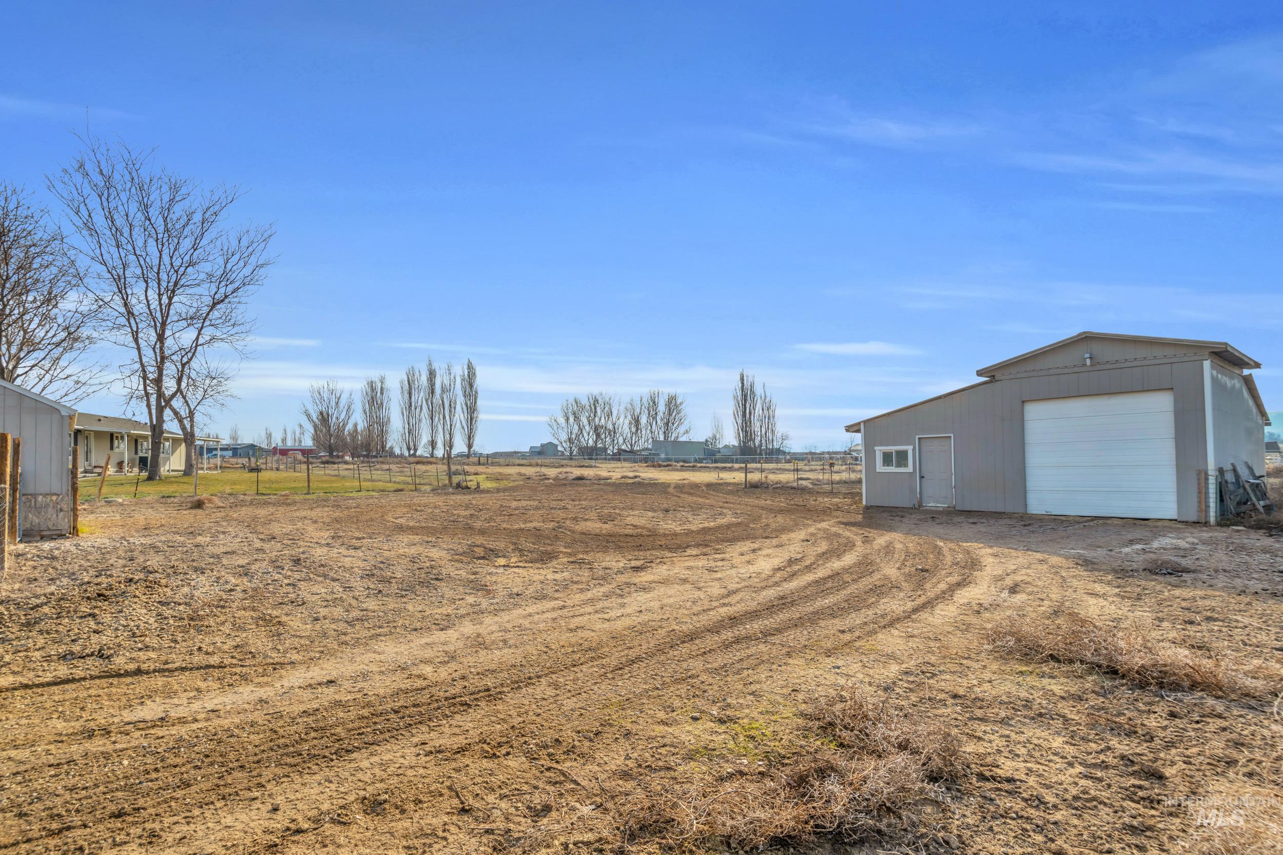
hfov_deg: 96.7
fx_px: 570
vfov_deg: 73.8
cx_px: 642
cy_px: 428
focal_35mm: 16
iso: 320
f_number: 11
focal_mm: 16
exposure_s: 1/400
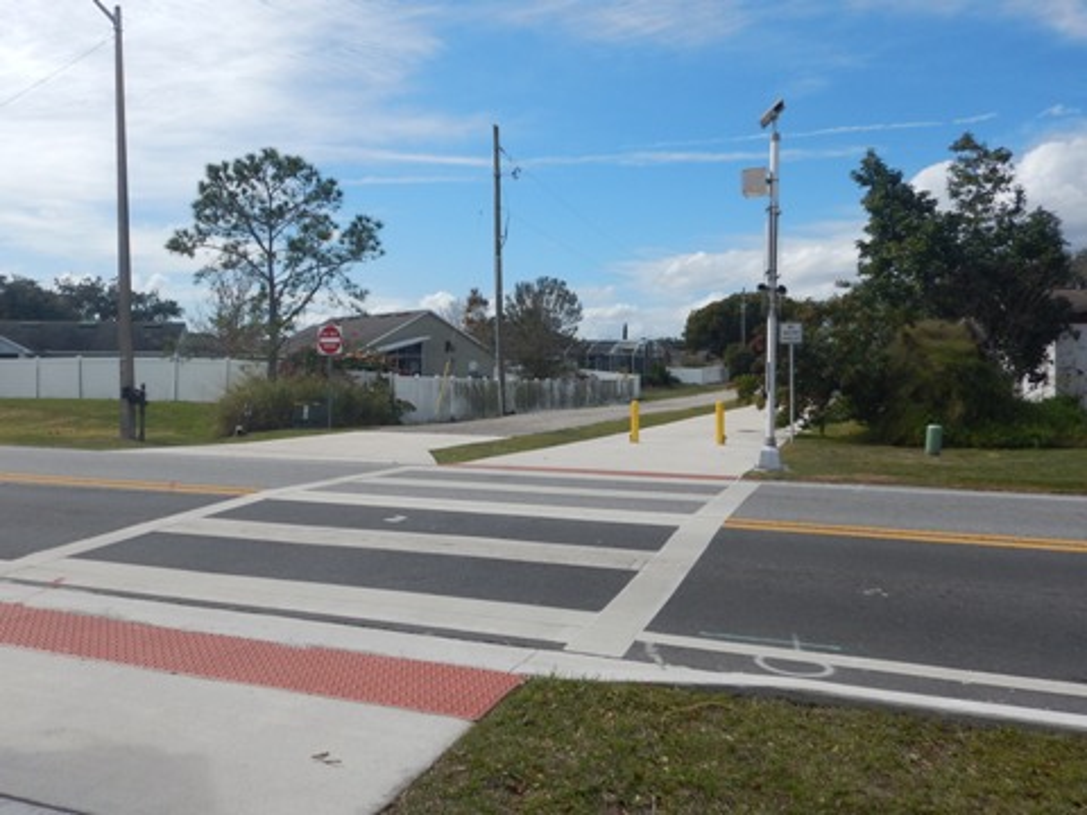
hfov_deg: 71.6
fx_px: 754
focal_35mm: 24
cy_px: 408
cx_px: 544
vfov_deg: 56.8
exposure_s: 1/400
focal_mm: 4.3
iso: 125
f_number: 8.2
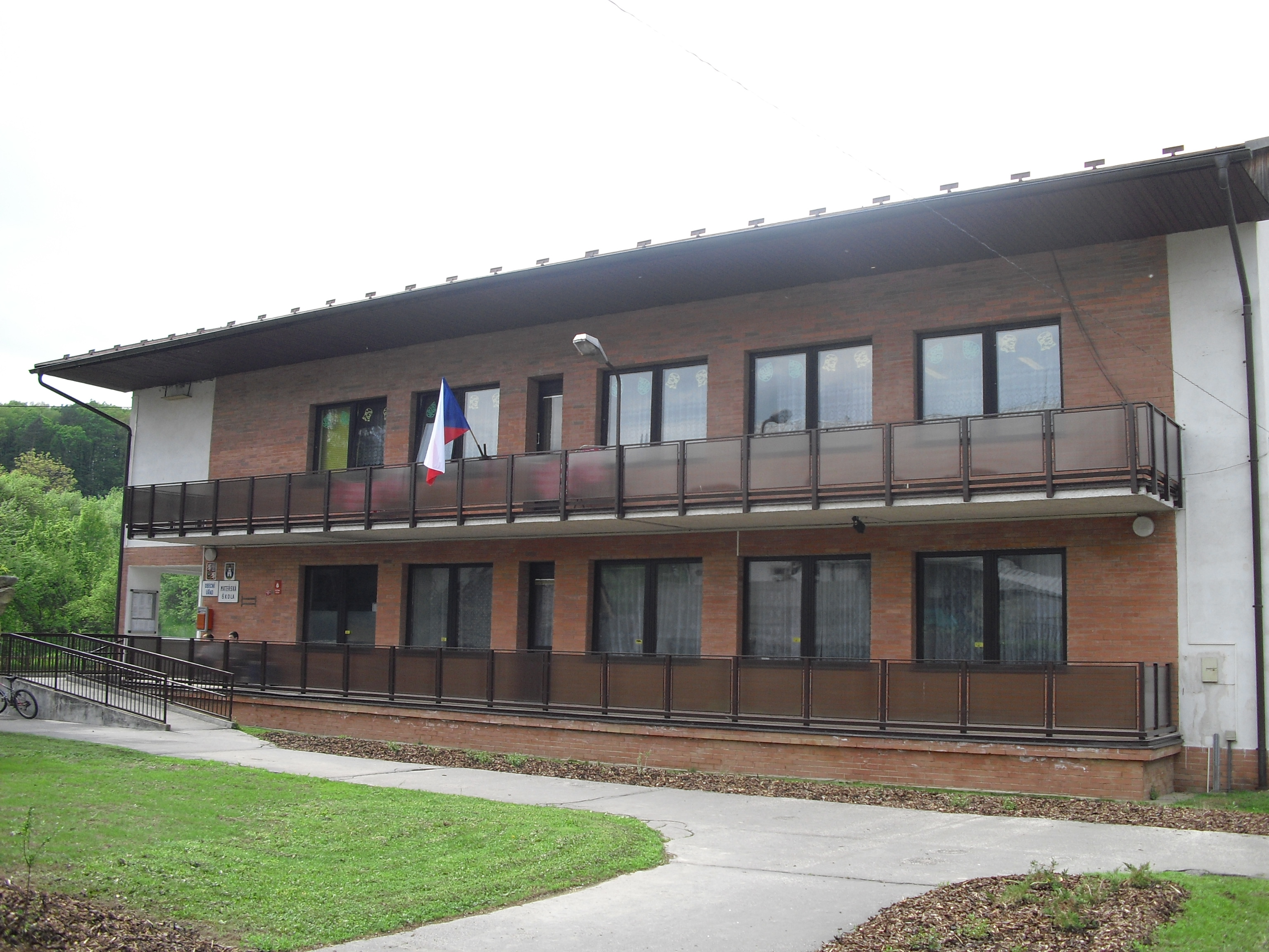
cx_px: 634
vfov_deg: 39.7
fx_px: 1320
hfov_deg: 51.4
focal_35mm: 36
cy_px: 476
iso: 100
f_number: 7.8
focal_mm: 6.3
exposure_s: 1/100
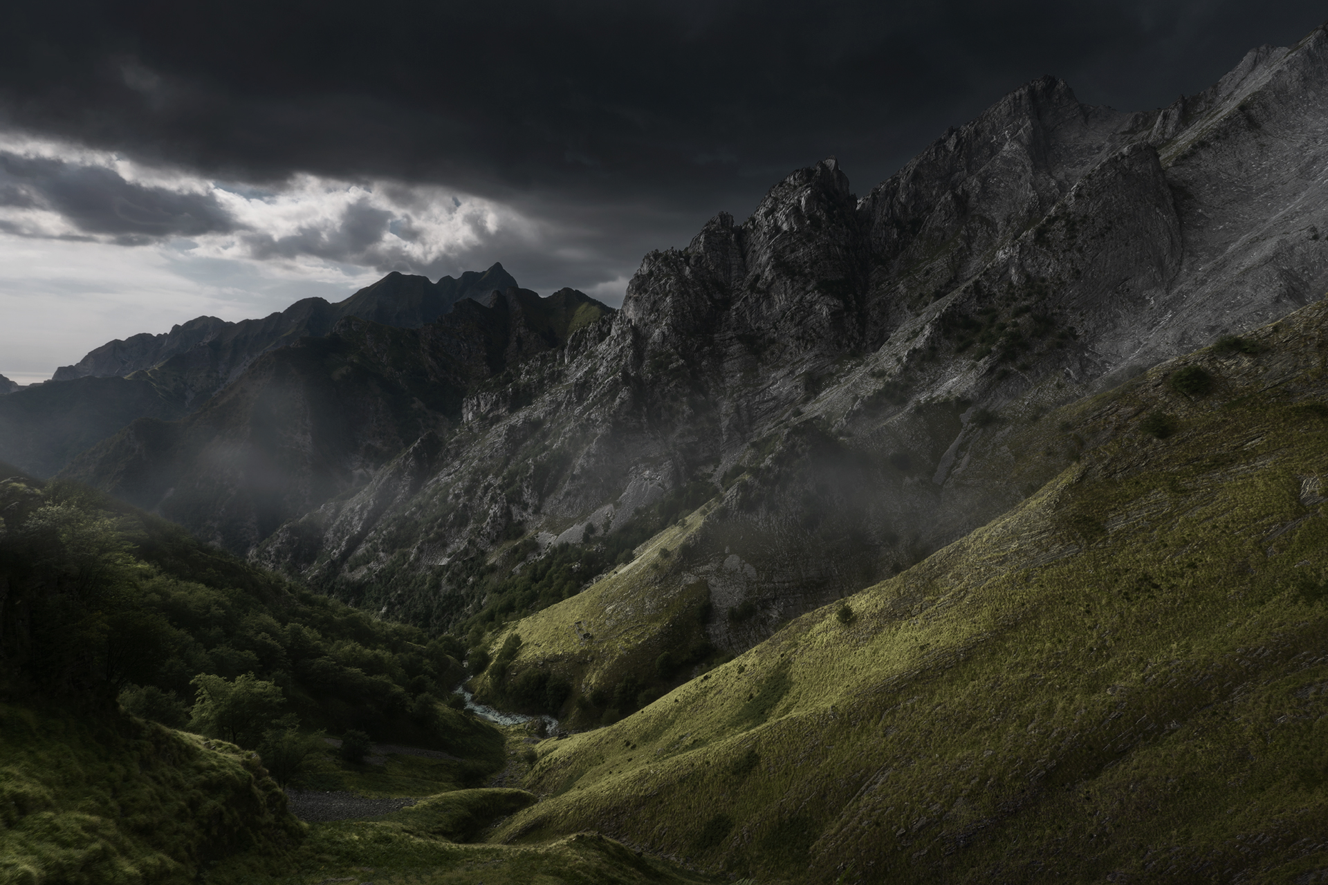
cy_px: 442
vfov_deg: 70.4
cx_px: 664
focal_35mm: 17
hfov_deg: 93.3
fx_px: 627
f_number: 16
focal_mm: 17
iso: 100
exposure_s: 1/15
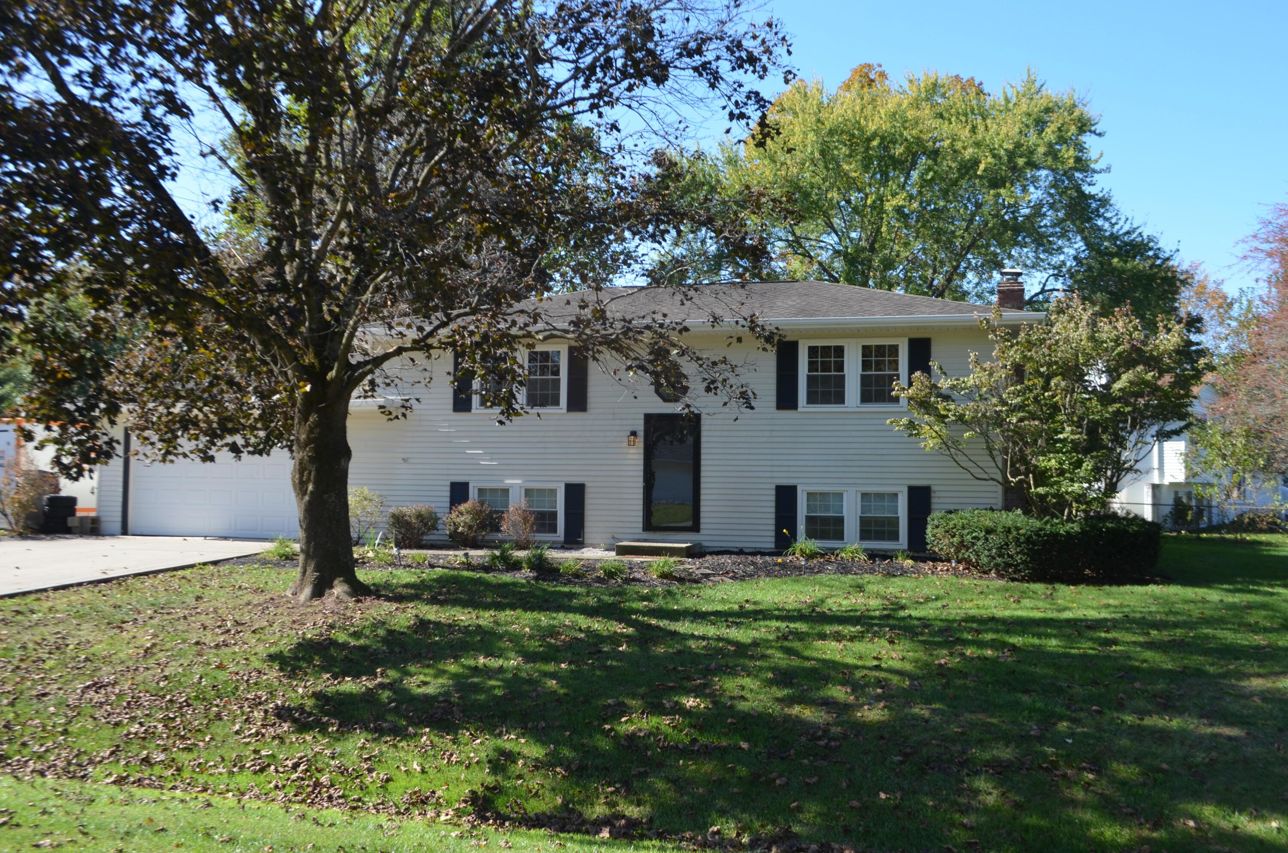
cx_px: 644
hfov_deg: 57.3
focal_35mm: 33
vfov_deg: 39.8
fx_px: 1178
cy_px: 426
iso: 200
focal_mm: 22
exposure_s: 1/250
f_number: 8
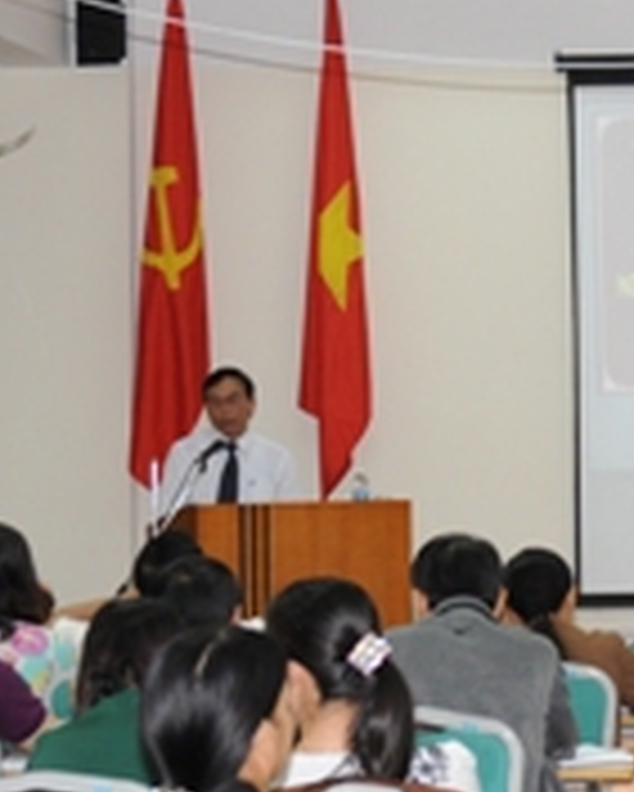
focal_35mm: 139
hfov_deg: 10.9
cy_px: 376
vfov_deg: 13.9
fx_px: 3257
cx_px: 789
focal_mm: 42
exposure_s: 1/60
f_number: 5.6
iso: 1600
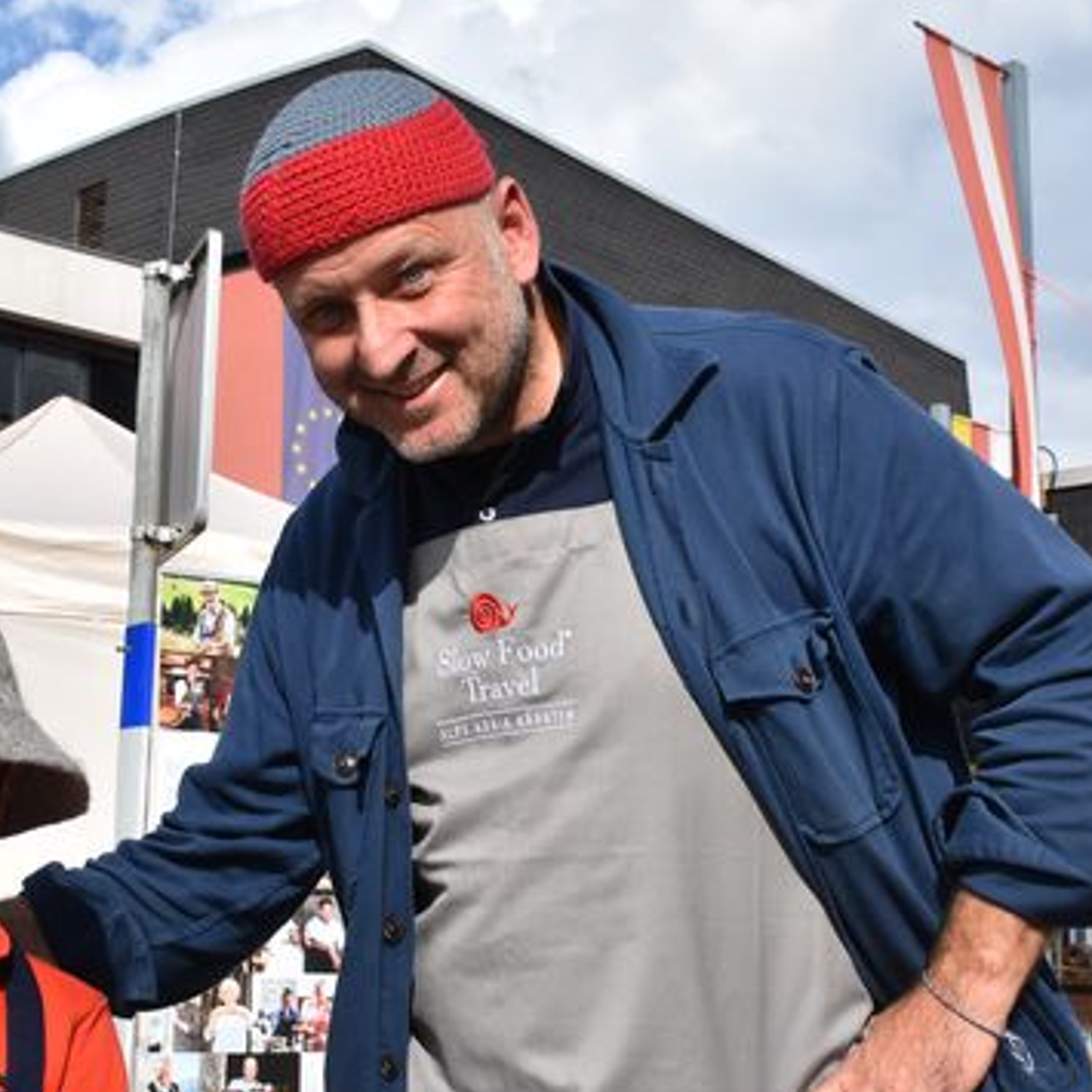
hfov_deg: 25.0
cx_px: 480
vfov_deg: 24.9
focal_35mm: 69
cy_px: 677
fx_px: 2463
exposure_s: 1/640
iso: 400
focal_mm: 24
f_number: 13
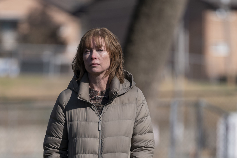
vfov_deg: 2.6
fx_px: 3475
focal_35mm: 528
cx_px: 64
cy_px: 132
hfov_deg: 3.9
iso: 400
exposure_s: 1/4000
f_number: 4
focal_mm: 280
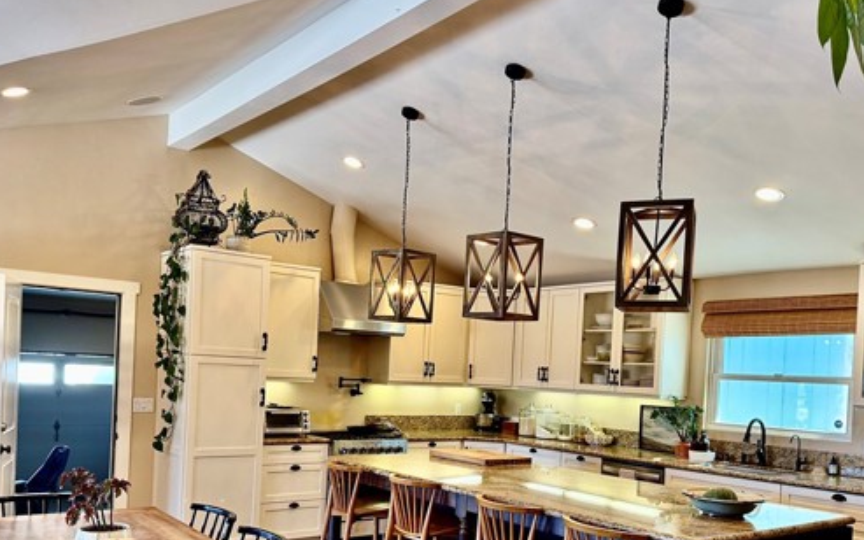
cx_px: 429
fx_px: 777
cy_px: 382
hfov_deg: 58.1
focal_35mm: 33
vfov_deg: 37.7
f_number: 1.78
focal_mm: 6.76
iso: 160
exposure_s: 1/120
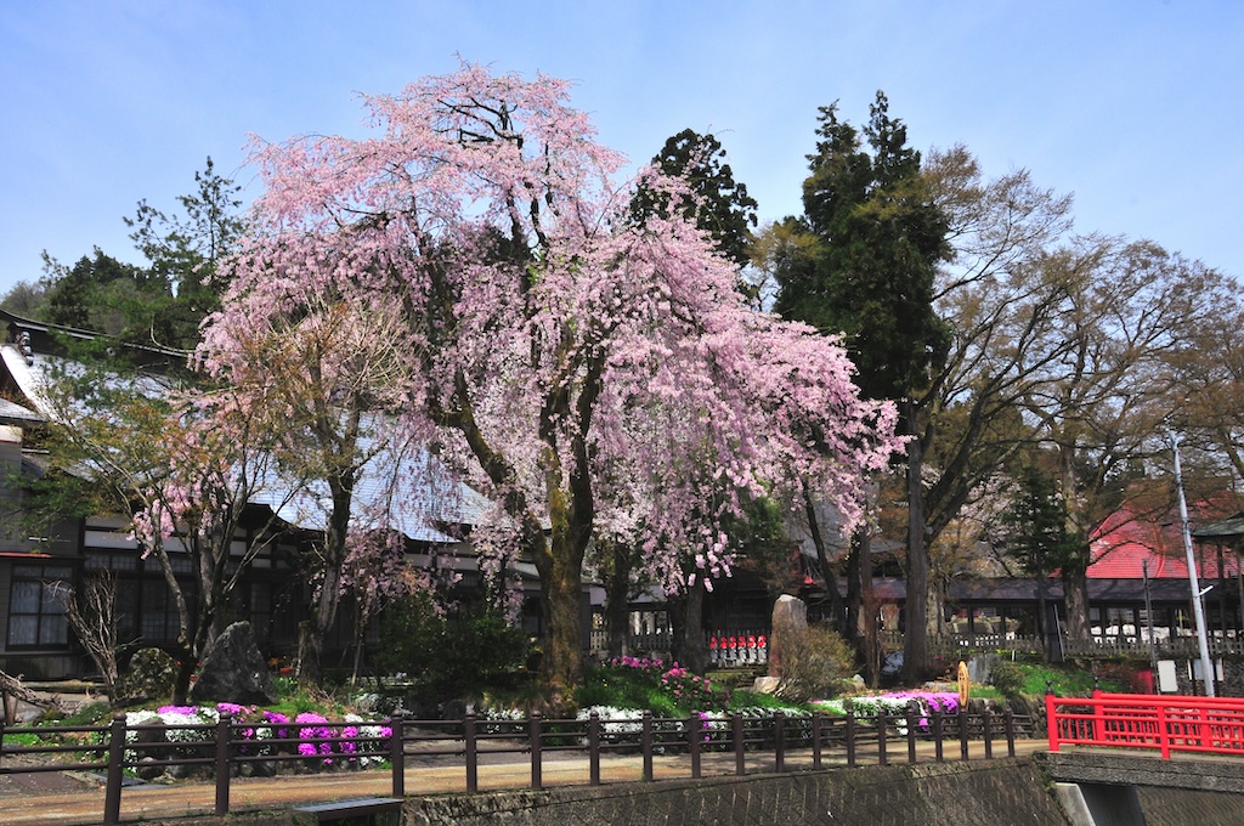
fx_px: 1242
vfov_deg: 36.8
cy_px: 413
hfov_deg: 53.2
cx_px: 622
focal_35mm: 36
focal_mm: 24
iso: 400
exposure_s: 1/125
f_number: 16
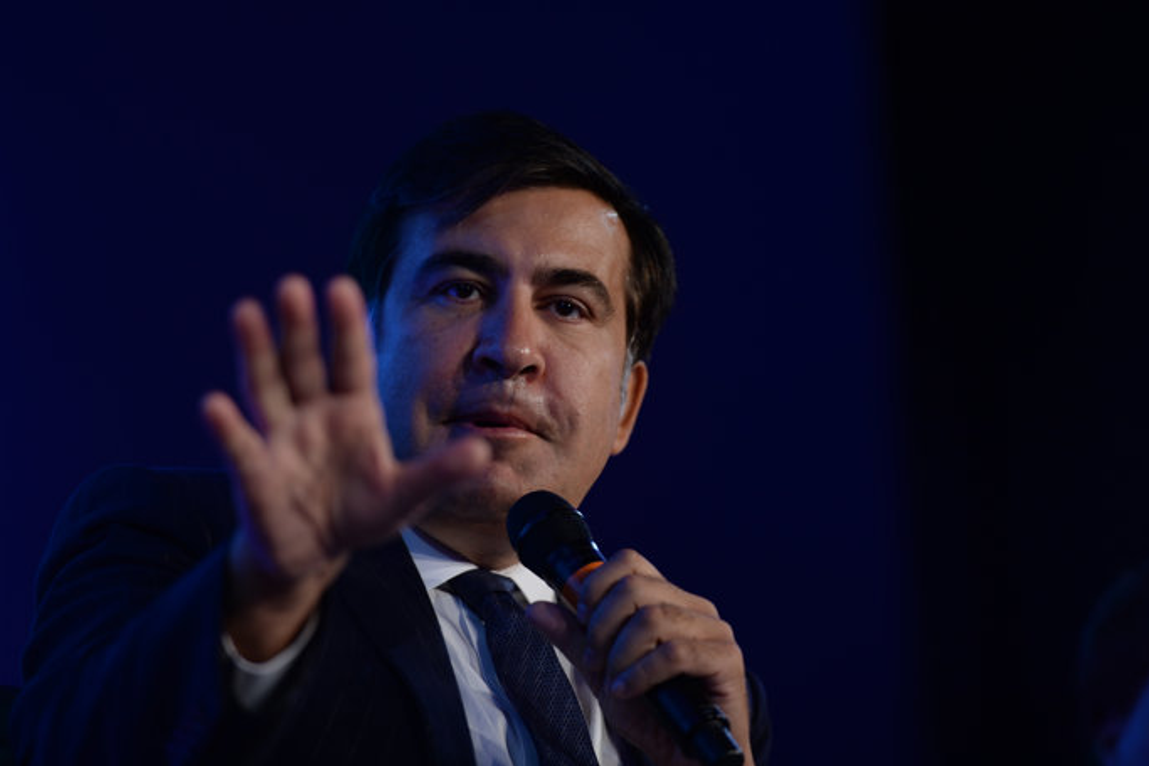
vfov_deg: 6.8
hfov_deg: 10.2
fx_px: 6445
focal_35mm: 202
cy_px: 385
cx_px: 579
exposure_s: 1/200
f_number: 2.8
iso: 500
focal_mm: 200
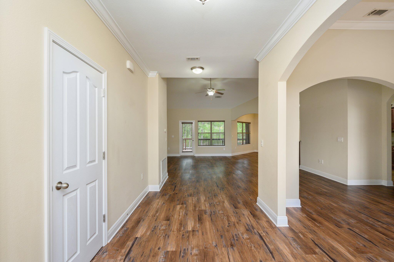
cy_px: 131
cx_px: 197
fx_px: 169
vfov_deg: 75.4
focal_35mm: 16
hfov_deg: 98.6
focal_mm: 15.5
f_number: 9
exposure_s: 1/30
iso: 500
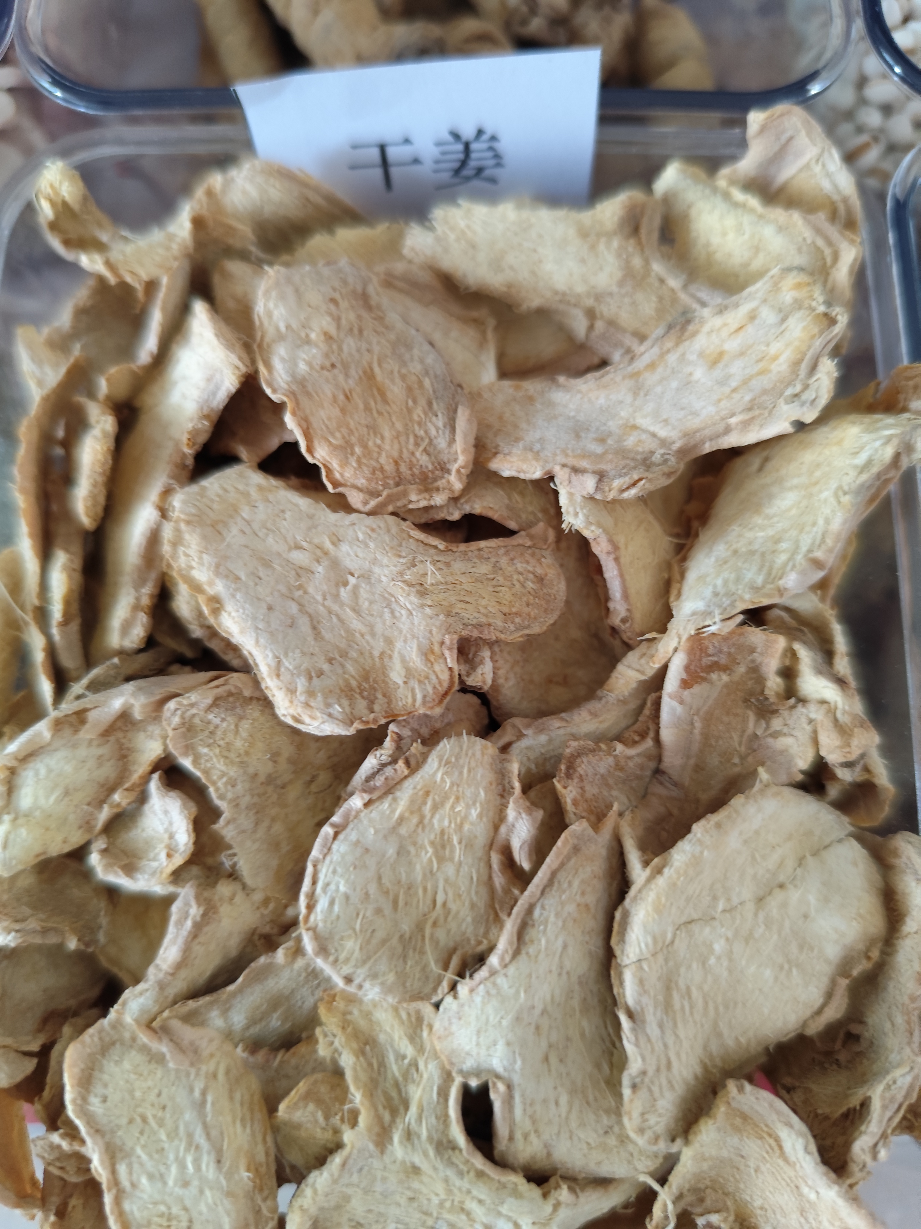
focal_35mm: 23
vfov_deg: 73.9
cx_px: 460
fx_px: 816
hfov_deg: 58.9
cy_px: 614
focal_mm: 6.19
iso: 1250
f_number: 1.65
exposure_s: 1/33.3
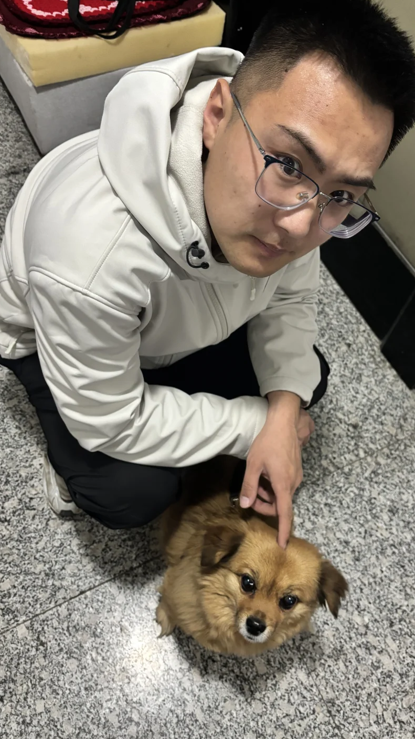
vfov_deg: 66.1
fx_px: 568
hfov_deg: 40.0
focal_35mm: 29
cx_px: 250
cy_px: 372
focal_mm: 5.96
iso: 500
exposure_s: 1/25
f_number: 1.6
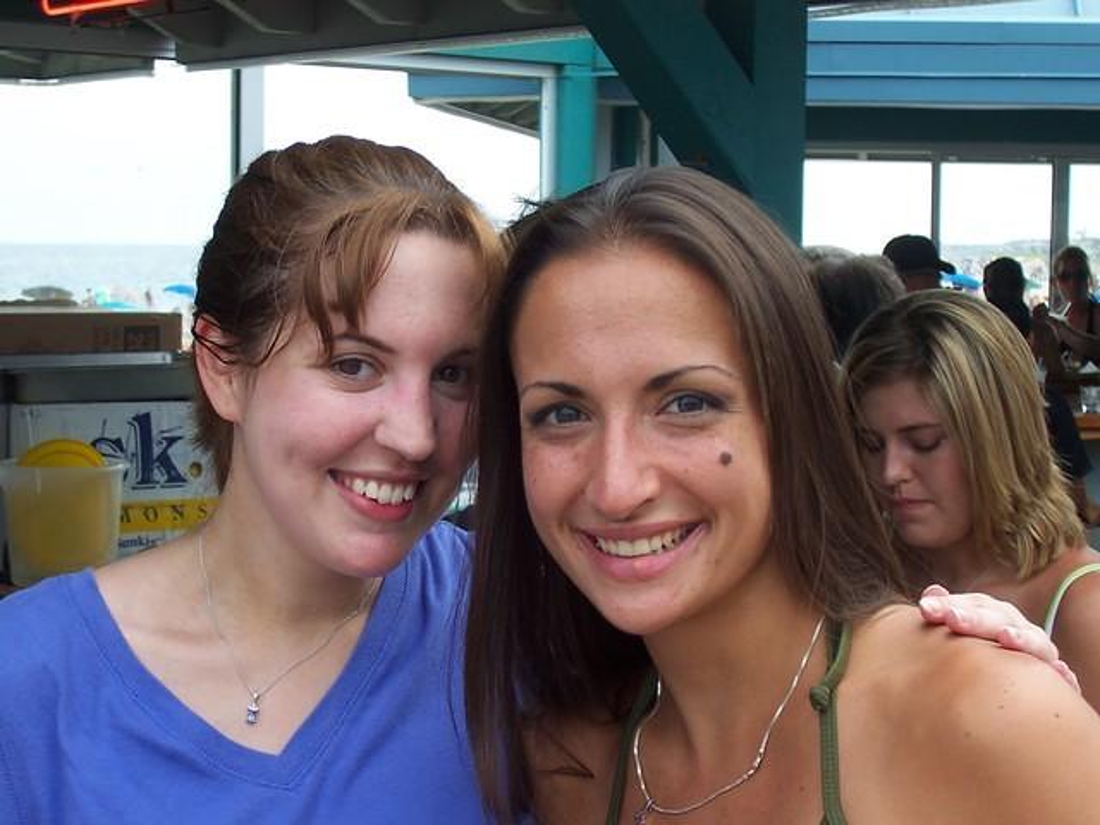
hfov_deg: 27.4
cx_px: 550
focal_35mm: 71
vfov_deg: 20.7
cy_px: 412
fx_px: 2256
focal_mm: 10.8
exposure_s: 1/350
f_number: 4
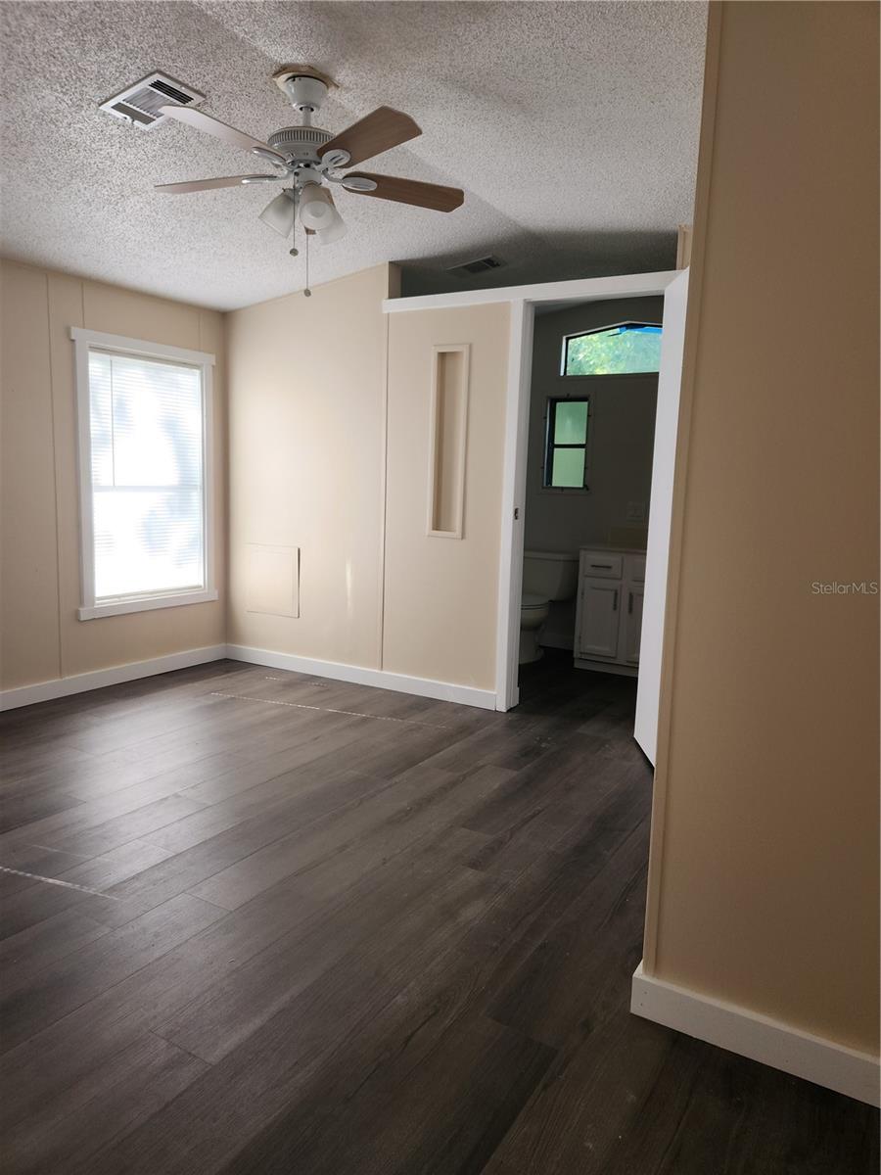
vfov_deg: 73.9
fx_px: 780
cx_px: 440
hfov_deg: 58.9
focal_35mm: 23
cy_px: 588
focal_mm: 5.4
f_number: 1.8
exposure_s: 1/60
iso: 32
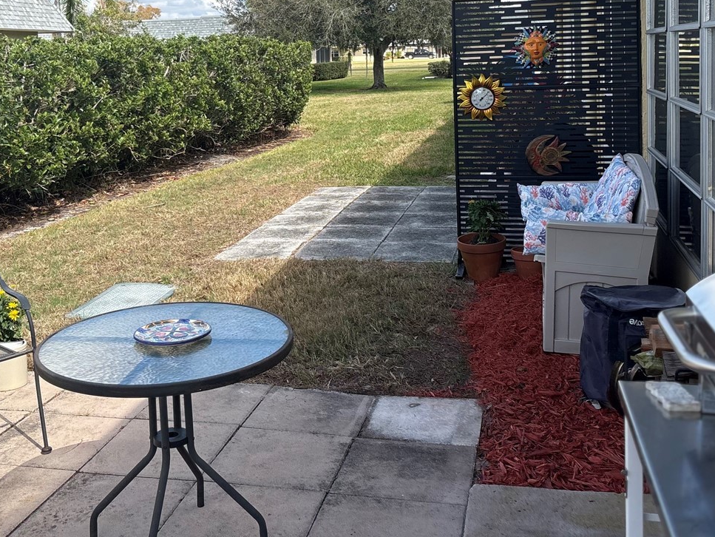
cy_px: 117
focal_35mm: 43
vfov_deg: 32.8
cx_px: 303
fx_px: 889
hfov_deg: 43.7
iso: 50
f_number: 1.6
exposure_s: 1/2012
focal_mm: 5.96
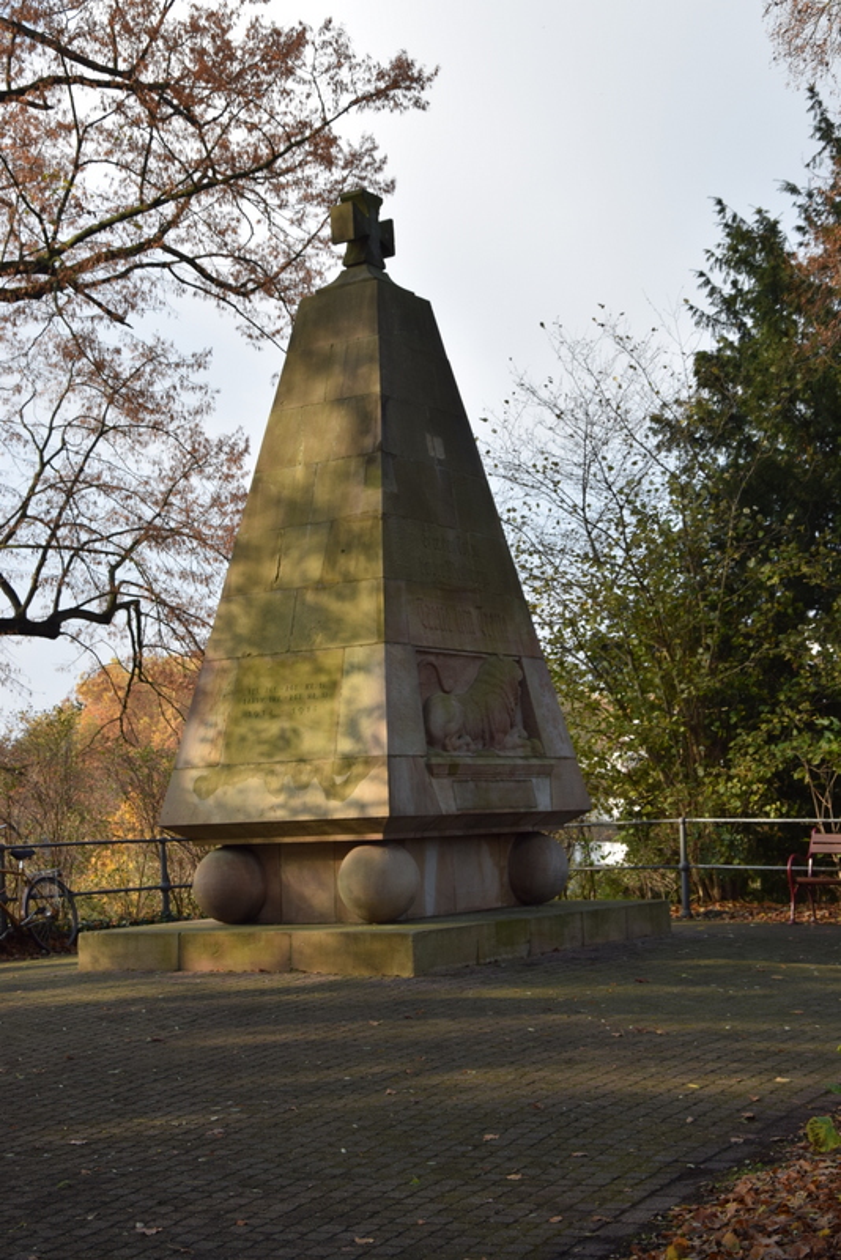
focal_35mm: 52
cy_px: 630
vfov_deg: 37.8
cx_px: 420
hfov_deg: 25.8
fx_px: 1838
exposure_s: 1/250
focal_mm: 35
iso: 200
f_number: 8
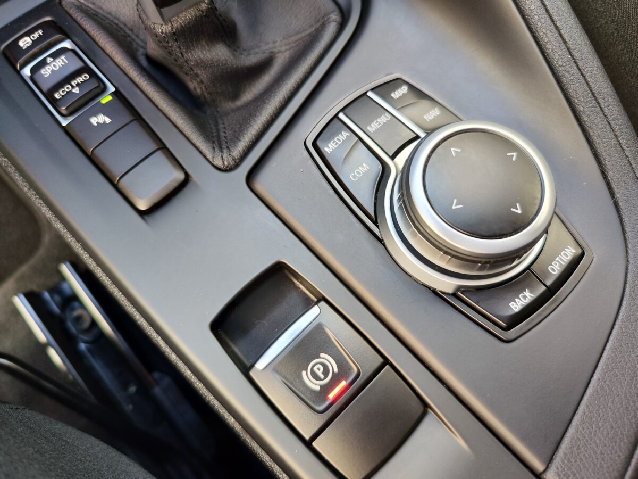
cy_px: 240
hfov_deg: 73.9
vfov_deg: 58.9
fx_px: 424
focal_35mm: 23
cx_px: 319
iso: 208
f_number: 1.69
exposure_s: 1/100
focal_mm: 7.01
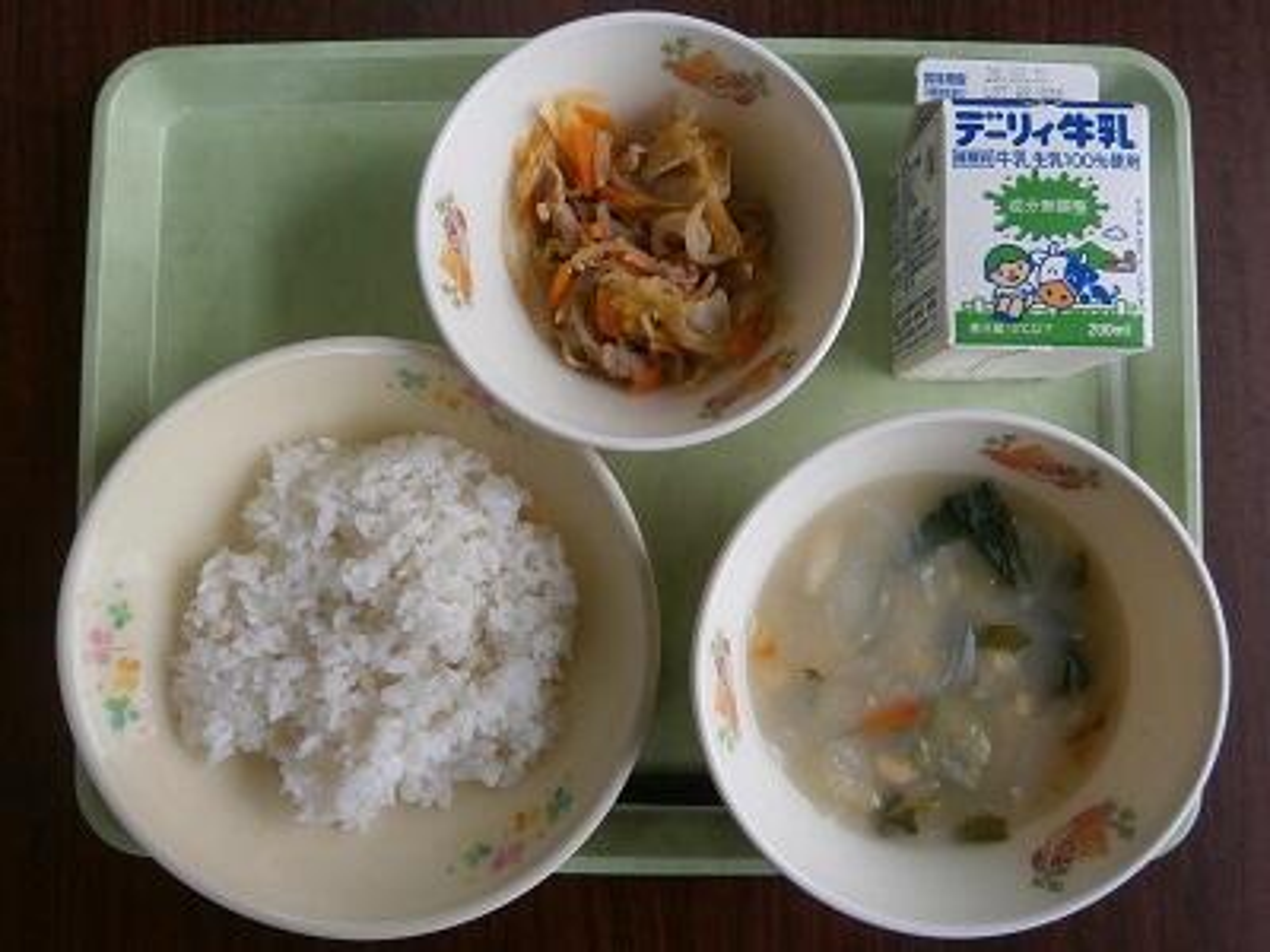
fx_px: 954
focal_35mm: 26
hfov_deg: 67.3
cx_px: 635
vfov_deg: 53.1
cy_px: 476
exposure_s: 1/50
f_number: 2.8
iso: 80
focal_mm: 4.7
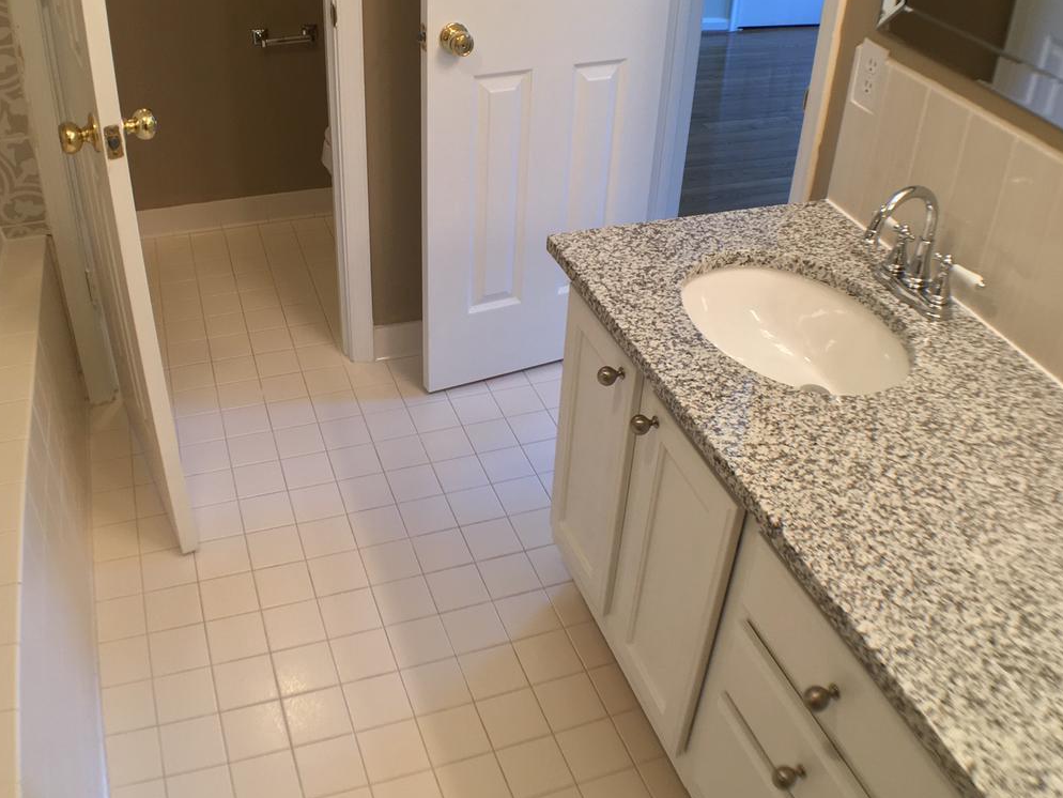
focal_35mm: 42
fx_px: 1290
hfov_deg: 44.8
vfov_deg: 34.2
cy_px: 301
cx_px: 538
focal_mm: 4.15
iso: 50
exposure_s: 1/30
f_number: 2.2
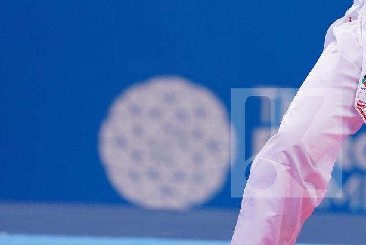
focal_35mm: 586
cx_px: 287
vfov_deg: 2.3
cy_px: -69
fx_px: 5960
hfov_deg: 3.5
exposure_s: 1/1000
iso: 1250
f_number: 2.8
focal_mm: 200
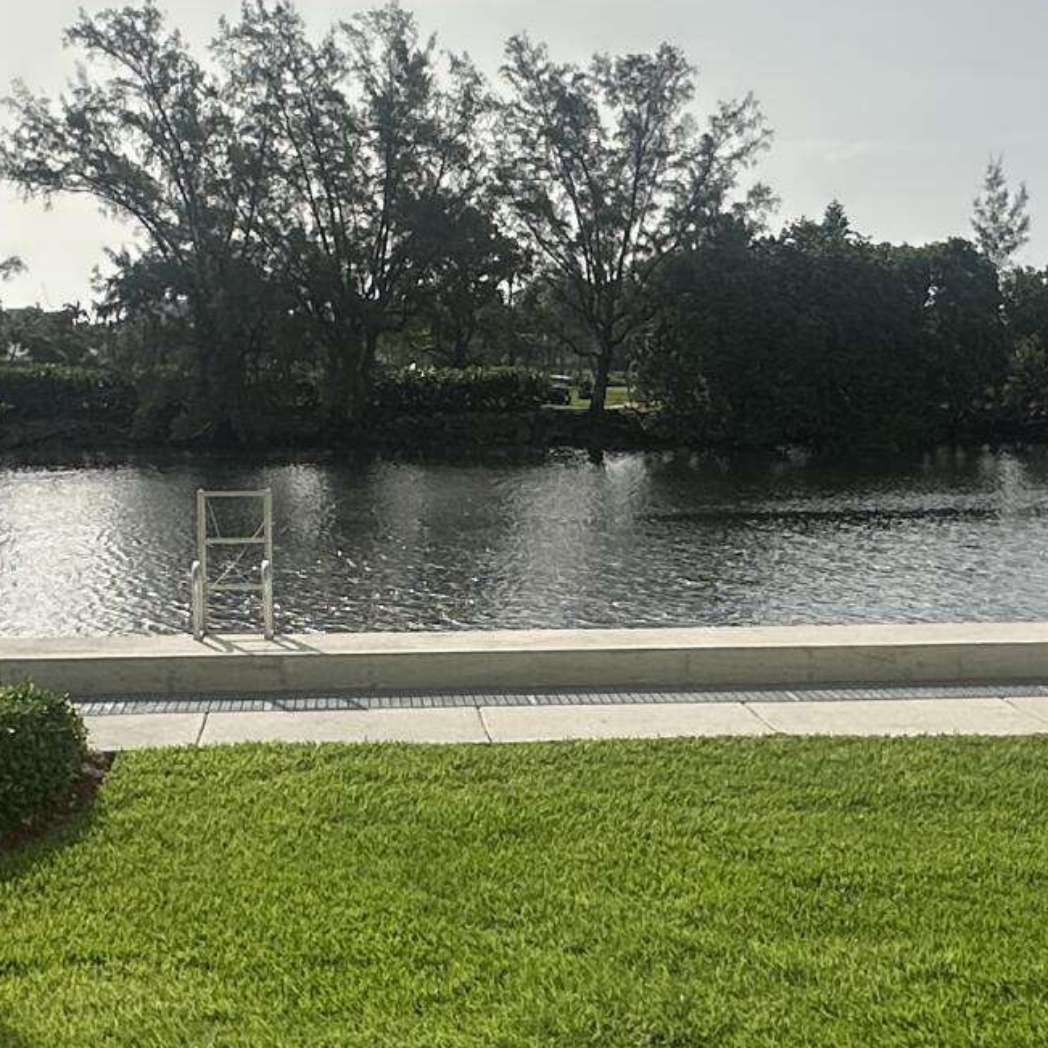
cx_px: 465
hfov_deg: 30.0
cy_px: 583
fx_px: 1952
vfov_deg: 30.0
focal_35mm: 57
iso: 50
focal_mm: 2.22
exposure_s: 1/4464
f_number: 2.2
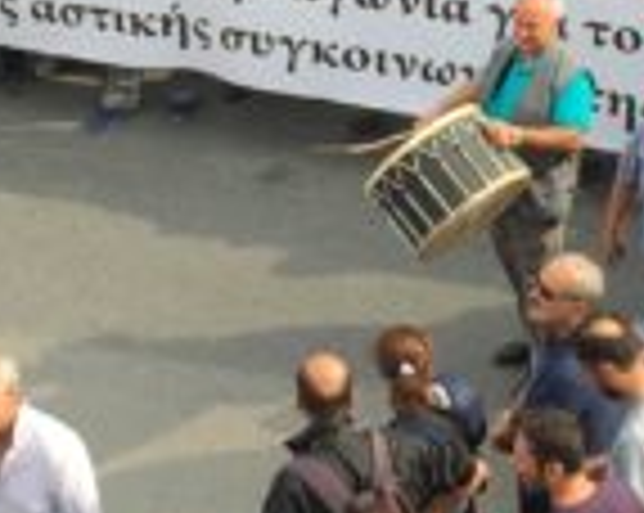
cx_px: 288
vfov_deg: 10.0
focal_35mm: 152
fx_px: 2893
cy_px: -58
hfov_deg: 12.7
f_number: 2.2
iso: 32
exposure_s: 1/842
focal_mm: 4.15
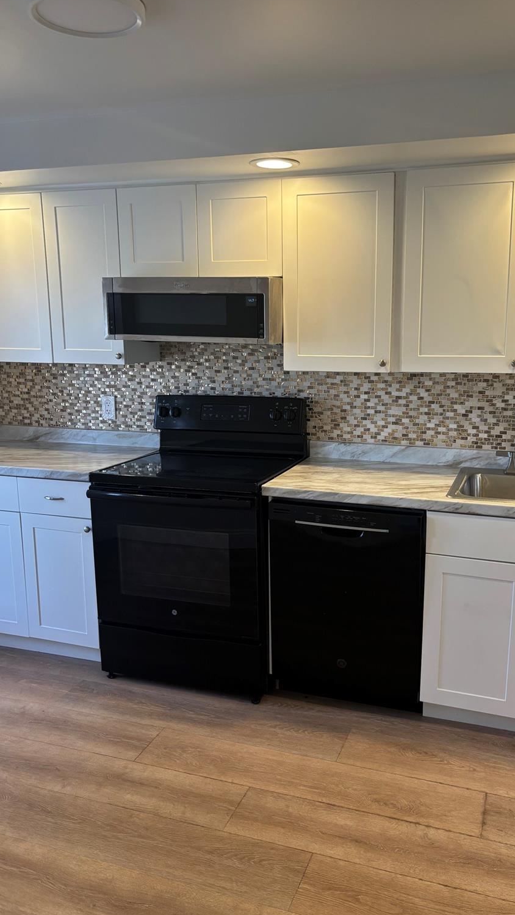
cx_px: 312
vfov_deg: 66.1
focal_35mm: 29
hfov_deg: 40.0
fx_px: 704
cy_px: 459
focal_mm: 5.96
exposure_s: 1/120
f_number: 1.6
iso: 80
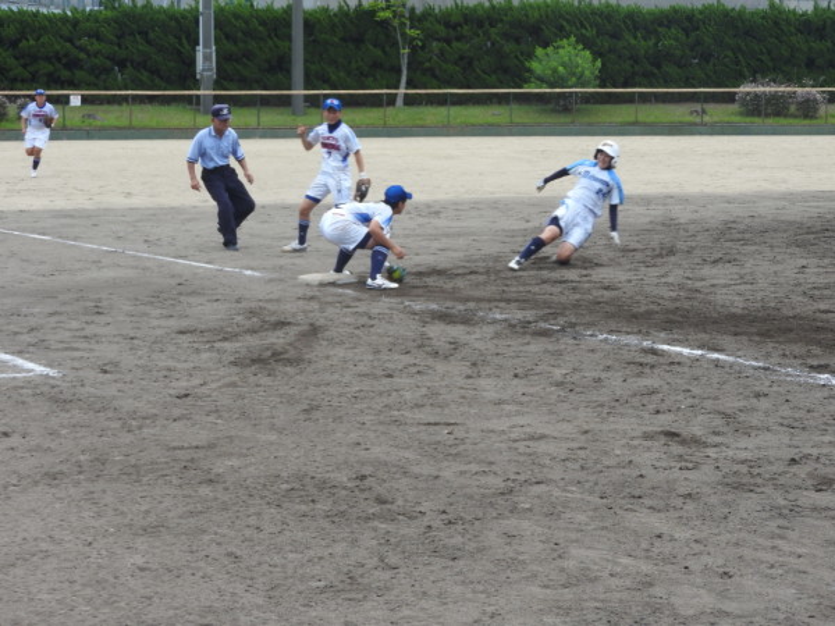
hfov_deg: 20.7
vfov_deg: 15.6
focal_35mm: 95
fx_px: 2292
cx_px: 418
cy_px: 313
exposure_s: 1/320
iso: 100
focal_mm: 17
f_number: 4.8
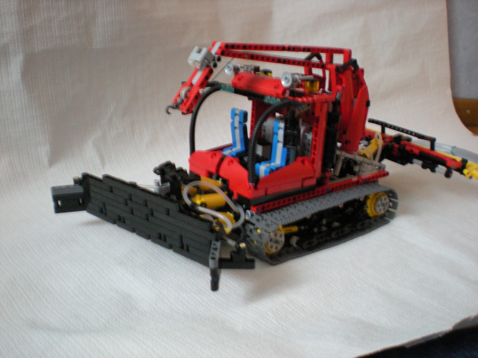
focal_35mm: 38
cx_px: 239
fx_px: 525
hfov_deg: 49.0
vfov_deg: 37.7
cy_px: 179
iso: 383
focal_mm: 6.3
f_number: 3.1
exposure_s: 1/8
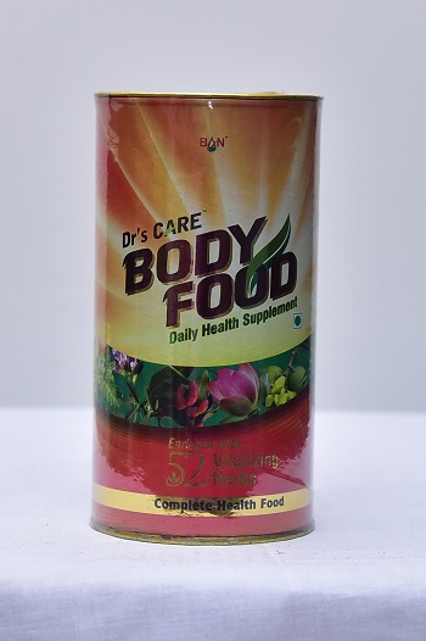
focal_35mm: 58
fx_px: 1031
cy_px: 320
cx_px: 213
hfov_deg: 23.4
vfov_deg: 34.5
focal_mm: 58
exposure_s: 1/160
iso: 1250
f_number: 4
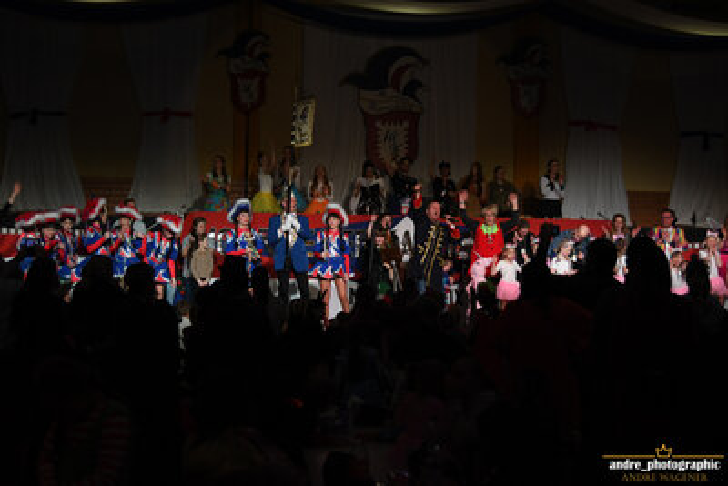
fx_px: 1153
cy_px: 243
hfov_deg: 35.0
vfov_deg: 23.8
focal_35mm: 57
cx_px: 364
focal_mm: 38
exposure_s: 1/400
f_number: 4.8
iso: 1600
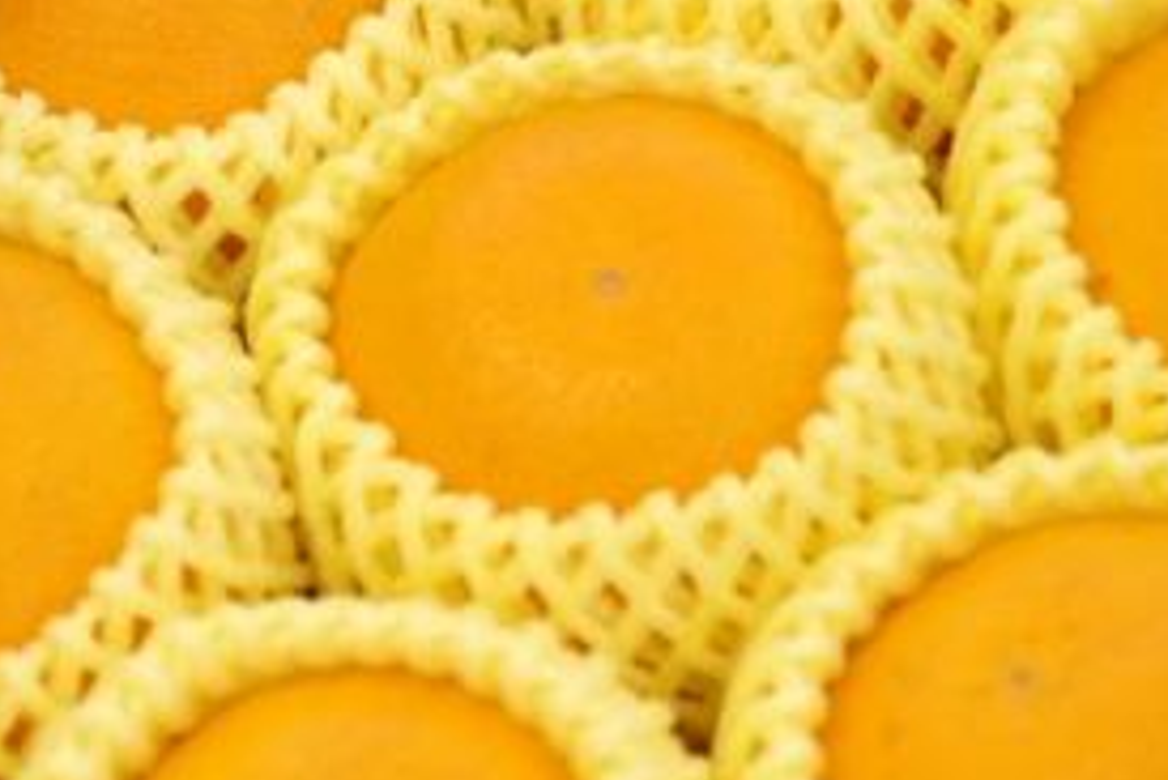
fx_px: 5681
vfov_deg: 7.9
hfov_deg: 11.7
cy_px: 290
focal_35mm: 175
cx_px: 294
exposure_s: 1/100
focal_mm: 50
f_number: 2.8
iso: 200
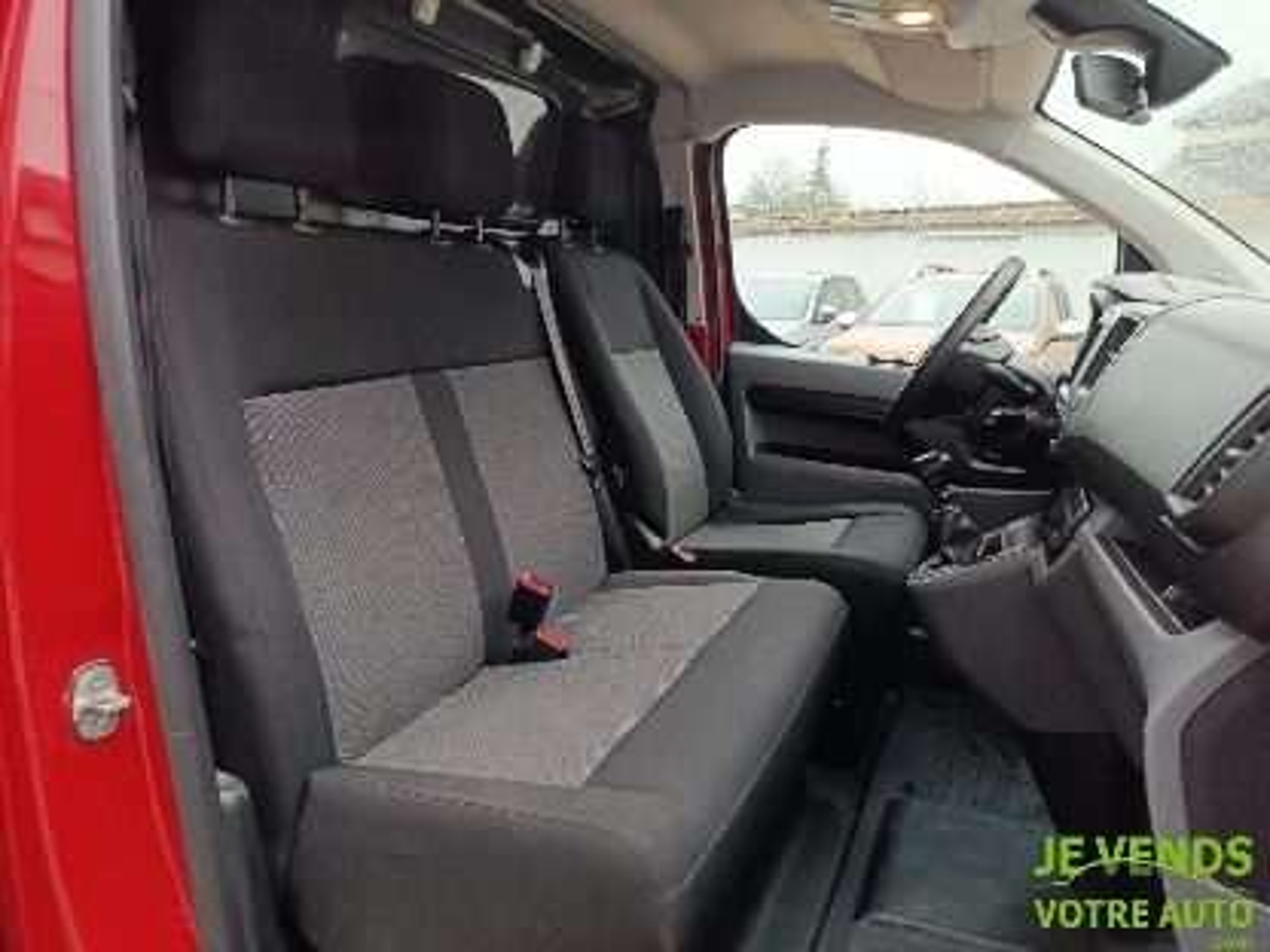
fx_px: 881
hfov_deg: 71.6
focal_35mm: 24
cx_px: 635
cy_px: 476
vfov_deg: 56.8
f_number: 1.7
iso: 659
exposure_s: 1/100
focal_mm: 5.24
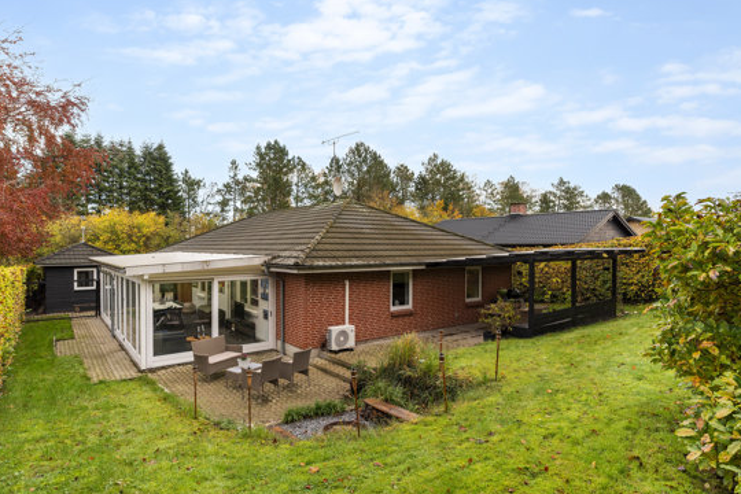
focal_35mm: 20
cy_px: 265
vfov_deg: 61.9
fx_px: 412
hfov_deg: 84.0
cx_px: 360
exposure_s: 1/200
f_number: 6.3
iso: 500
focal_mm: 18
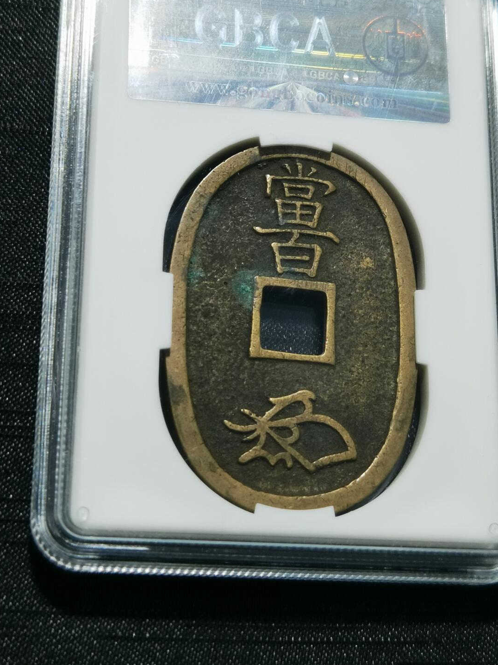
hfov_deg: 19.9
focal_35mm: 74
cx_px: 285
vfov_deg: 26.3
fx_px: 1420
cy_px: 251
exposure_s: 1/100
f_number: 1.9
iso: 100
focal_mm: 6.67
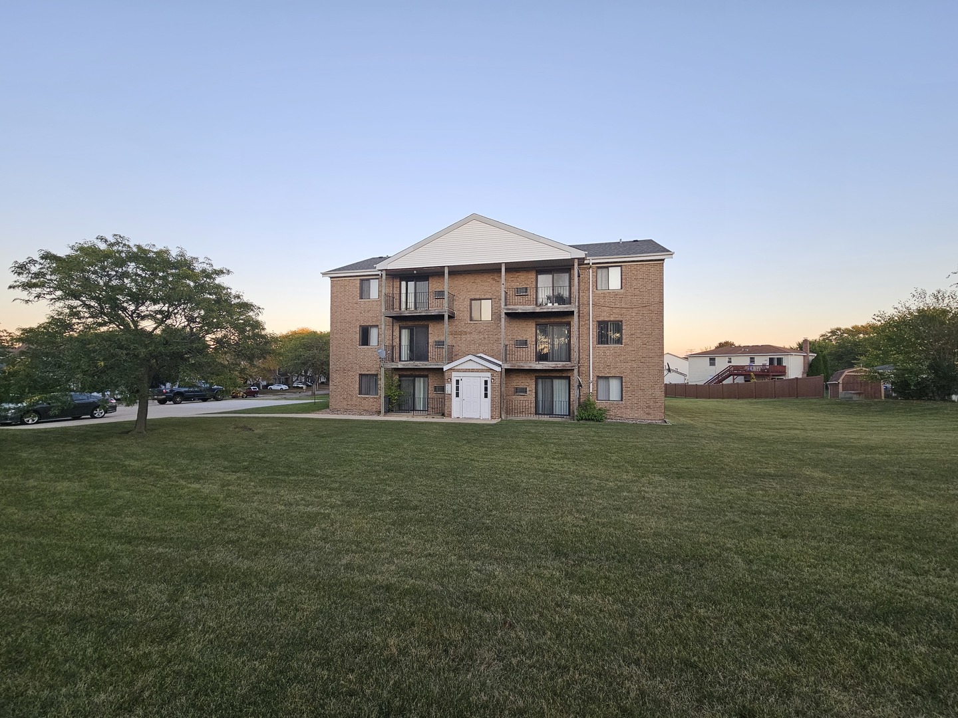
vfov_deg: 89.9
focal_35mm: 13
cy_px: 359
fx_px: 360
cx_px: 479
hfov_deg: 106.2
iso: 80
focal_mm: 2.2
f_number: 2.2
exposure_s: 1/210
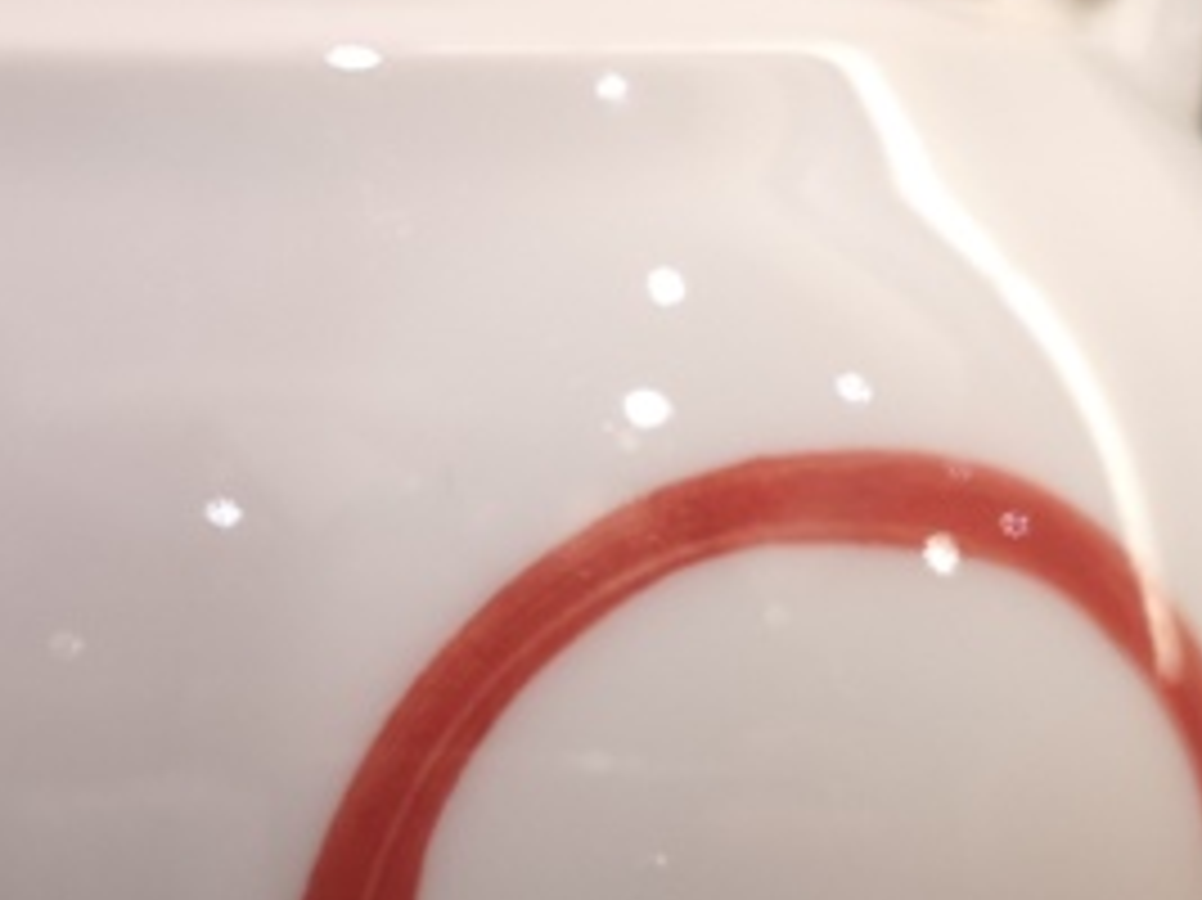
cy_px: 558
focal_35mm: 81
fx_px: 2811
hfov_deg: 24.1
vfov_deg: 18.2
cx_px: 684
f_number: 1.8
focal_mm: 3.95
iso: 160
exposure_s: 1/60
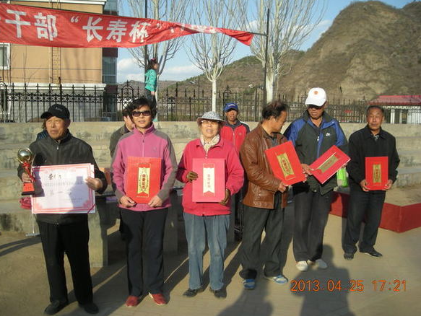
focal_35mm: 36
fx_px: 438
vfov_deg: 39.7
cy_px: 157
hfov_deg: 51.3
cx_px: 212
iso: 50
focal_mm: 5.7
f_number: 5.7
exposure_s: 1/140
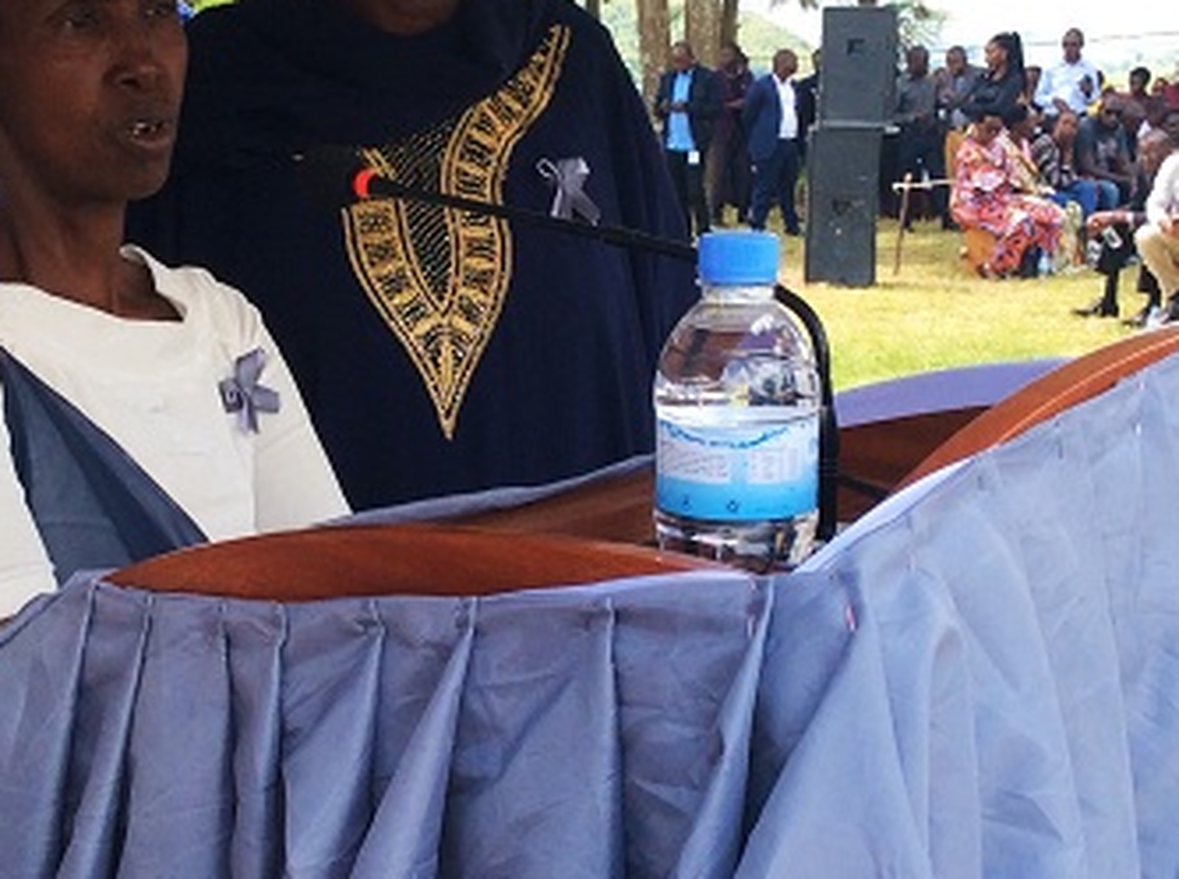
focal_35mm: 67
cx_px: 402
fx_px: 2277
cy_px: 417
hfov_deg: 28.9
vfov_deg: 21.8
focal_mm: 3.3
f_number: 2.4
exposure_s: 1/255
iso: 32
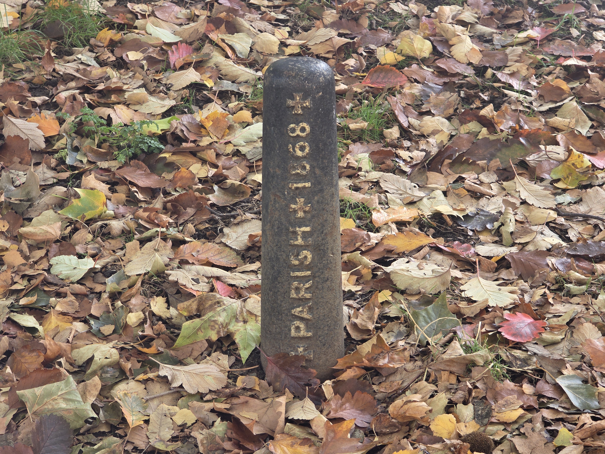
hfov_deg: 17.1
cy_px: 227
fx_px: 2010
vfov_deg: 12.9
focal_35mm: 115
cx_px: 302
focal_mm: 18.6
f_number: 3.4
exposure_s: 1/100
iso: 125
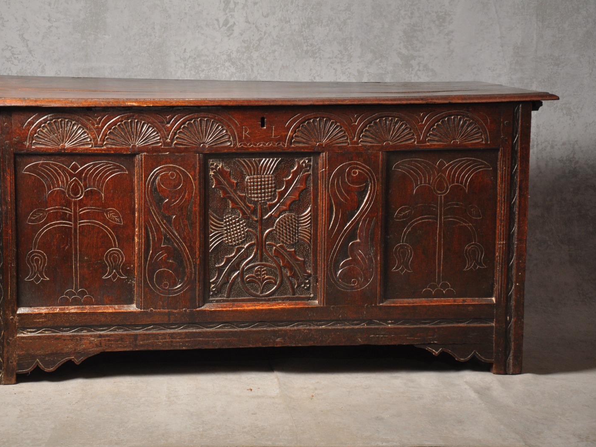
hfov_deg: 23.0
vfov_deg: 17.4
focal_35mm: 85
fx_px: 1463
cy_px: 223
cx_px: 262
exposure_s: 1/60
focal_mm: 52
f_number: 5
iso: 640
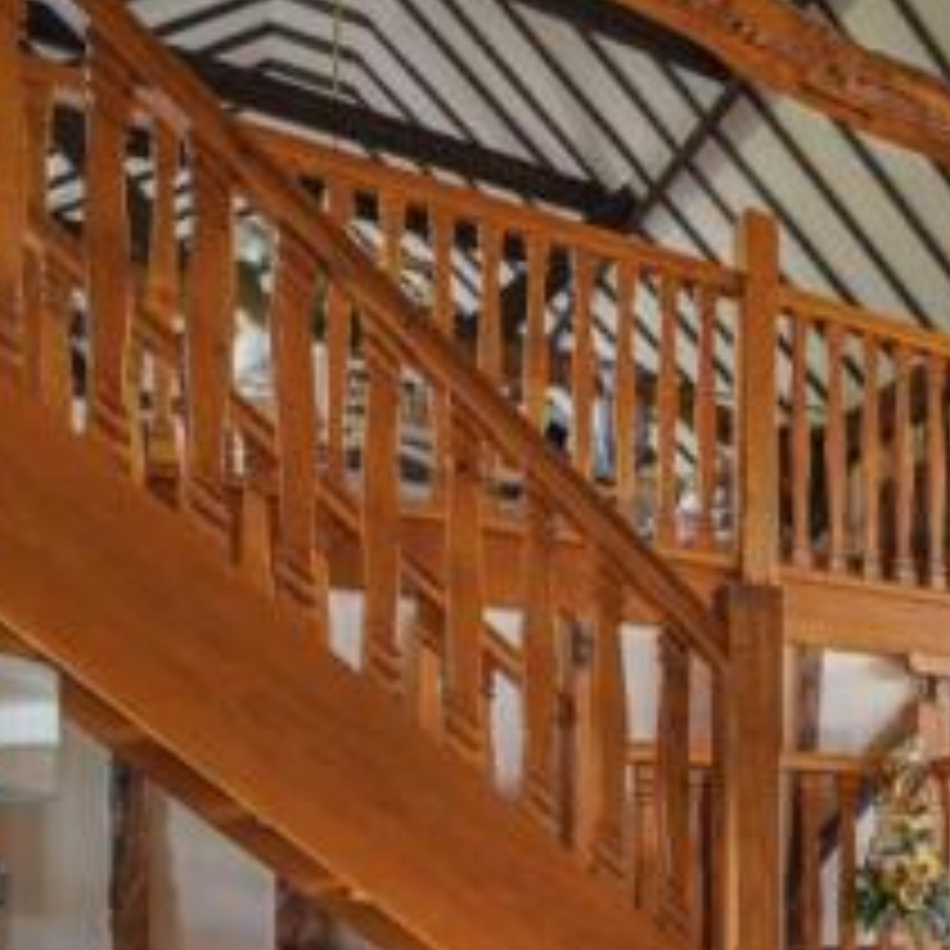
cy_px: 882
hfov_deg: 37.5
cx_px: 1049
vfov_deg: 40.9
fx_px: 1149
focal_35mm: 37
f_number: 8
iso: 400
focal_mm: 14
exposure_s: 1.3
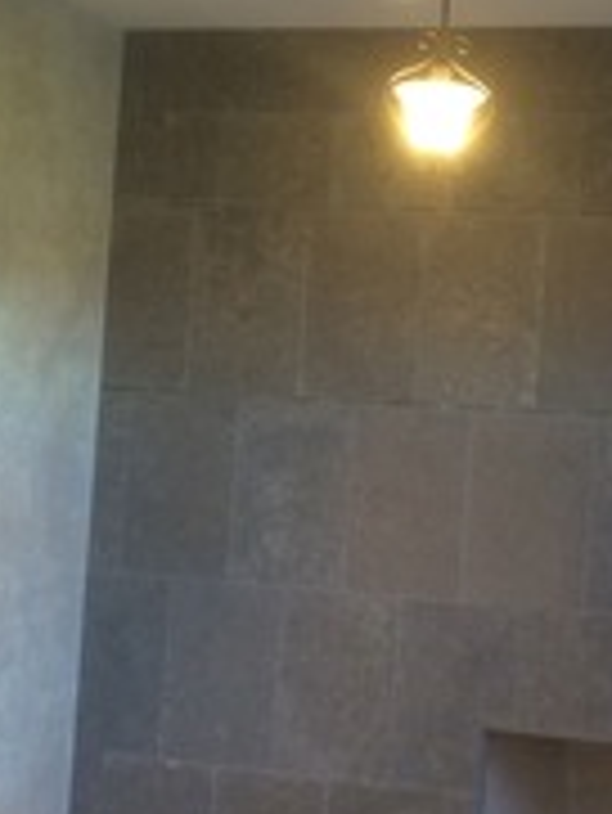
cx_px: 490
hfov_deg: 19.0
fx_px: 1813
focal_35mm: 77
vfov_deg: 25.3
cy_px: 445
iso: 125
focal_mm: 4.15
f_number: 2.2
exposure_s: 1/30
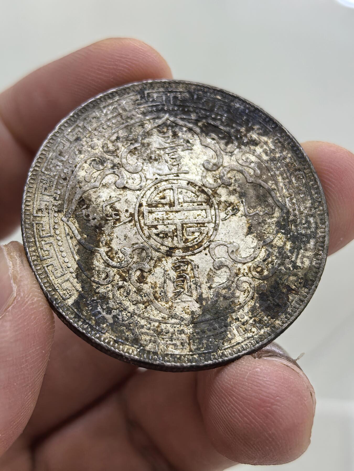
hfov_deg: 27.0
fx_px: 736
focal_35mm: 54
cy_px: 236
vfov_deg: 35.5
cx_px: 177
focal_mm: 6.98
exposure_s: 1/33.3
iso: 320
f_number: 2
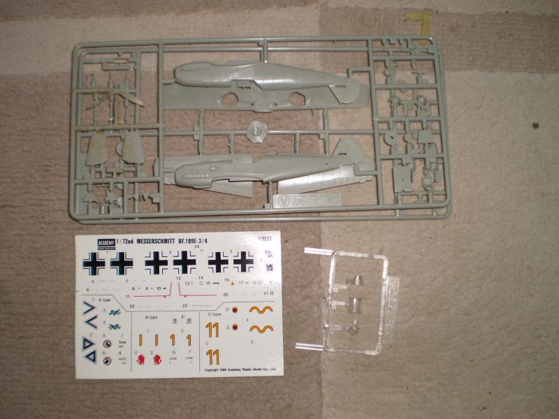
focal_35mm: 36
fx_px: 581
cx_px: 280
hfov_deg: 51.4
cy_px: 210
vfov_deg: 39.7
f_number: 3.1
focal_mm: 6.3
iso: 125
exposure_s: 1/30
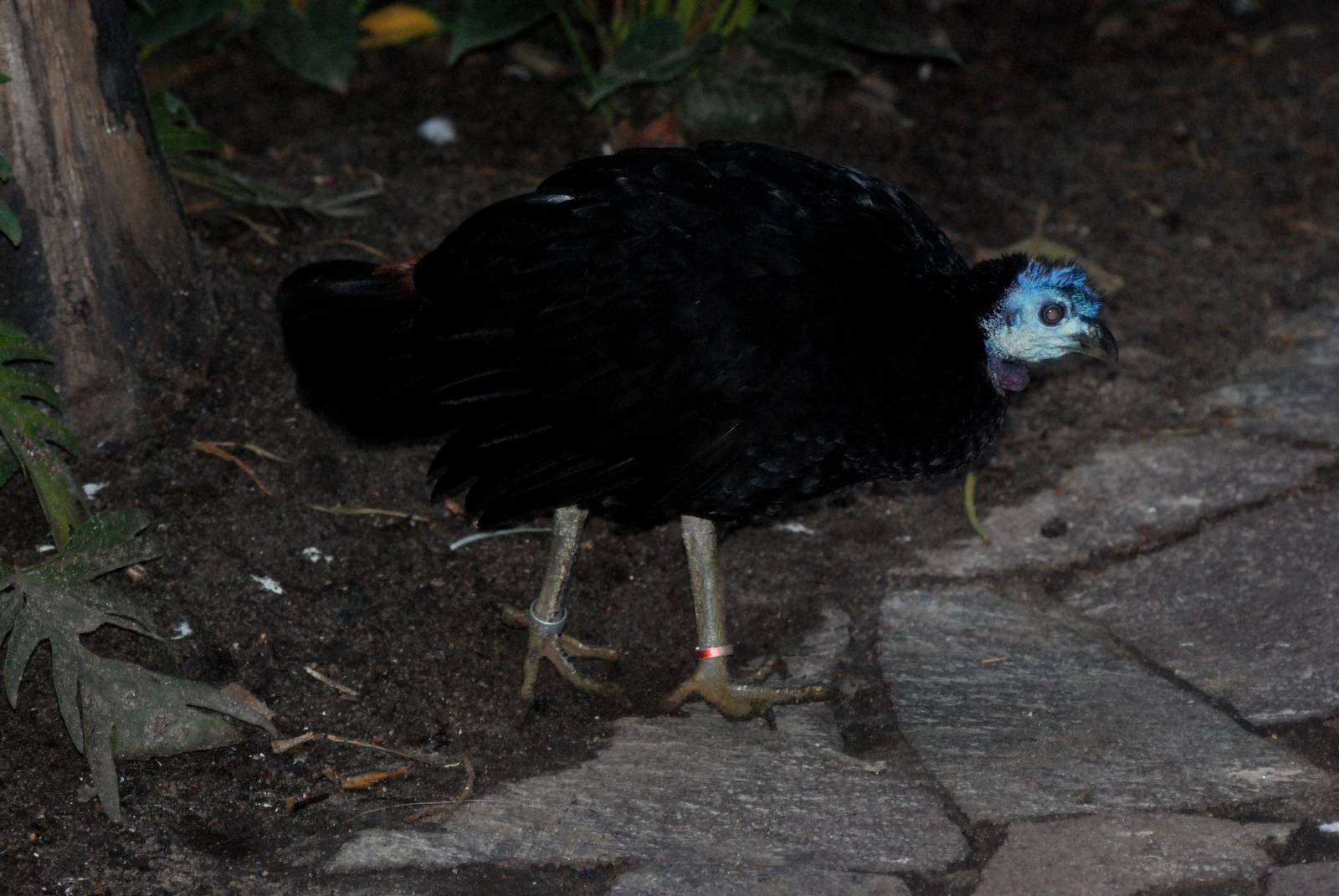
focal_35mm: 202
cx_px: 670
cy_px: 448
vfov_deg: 6.8
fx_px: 7541
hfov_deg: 10.1
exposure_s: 1/60
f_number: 5.6
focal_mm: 135
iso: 1600
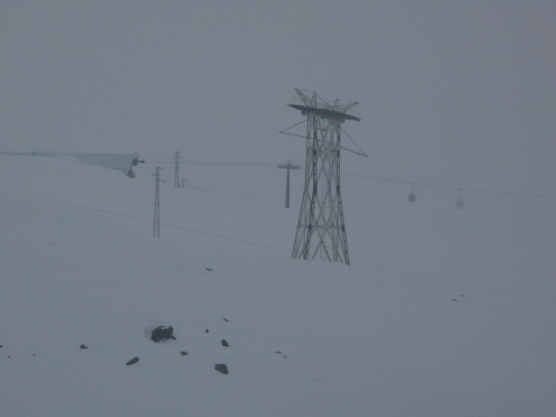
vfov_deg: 3.5
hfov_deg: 4.7
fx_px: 6746
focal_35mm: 420
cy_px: 208
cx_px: 278
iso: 100
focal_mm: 88.8
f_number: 11
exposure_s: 1/1000
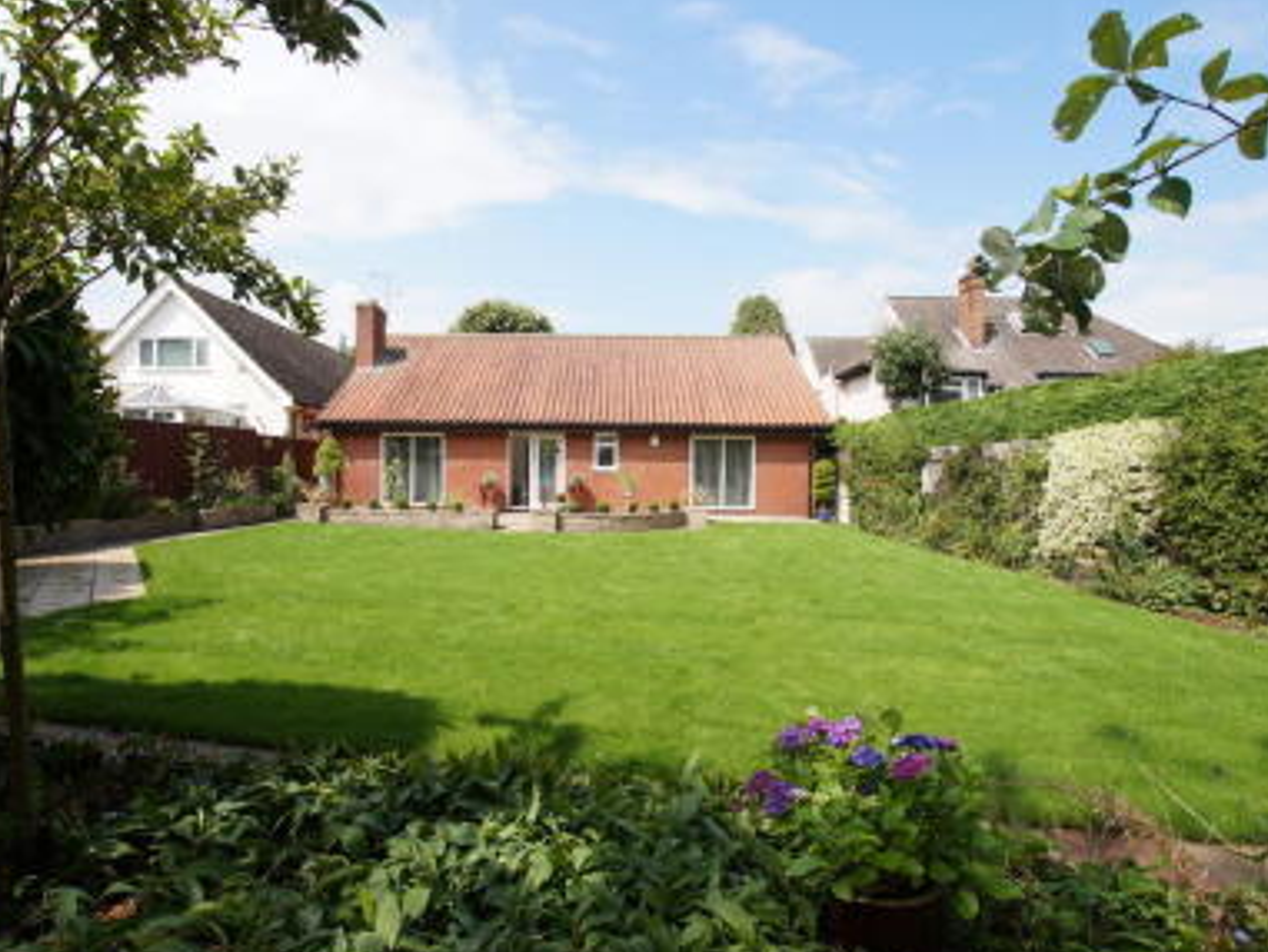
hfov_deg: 87.6
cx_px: 589
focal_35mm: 18
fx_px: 660
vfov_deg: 71.6
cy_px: 488
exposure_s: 1/200
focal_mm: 10
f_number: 7.1
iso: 100
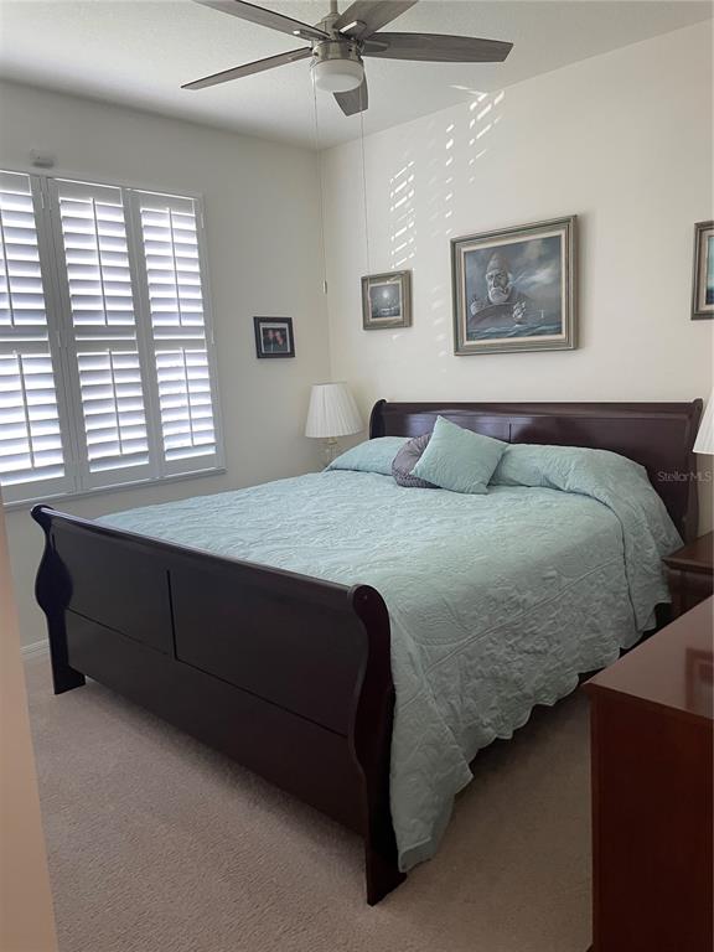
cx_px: 357
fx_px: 715
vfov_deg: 67.3
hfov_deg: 53.1
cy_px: 476
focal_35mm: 26
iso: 160
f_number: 1.6
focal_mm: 4.2
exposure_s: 1/60
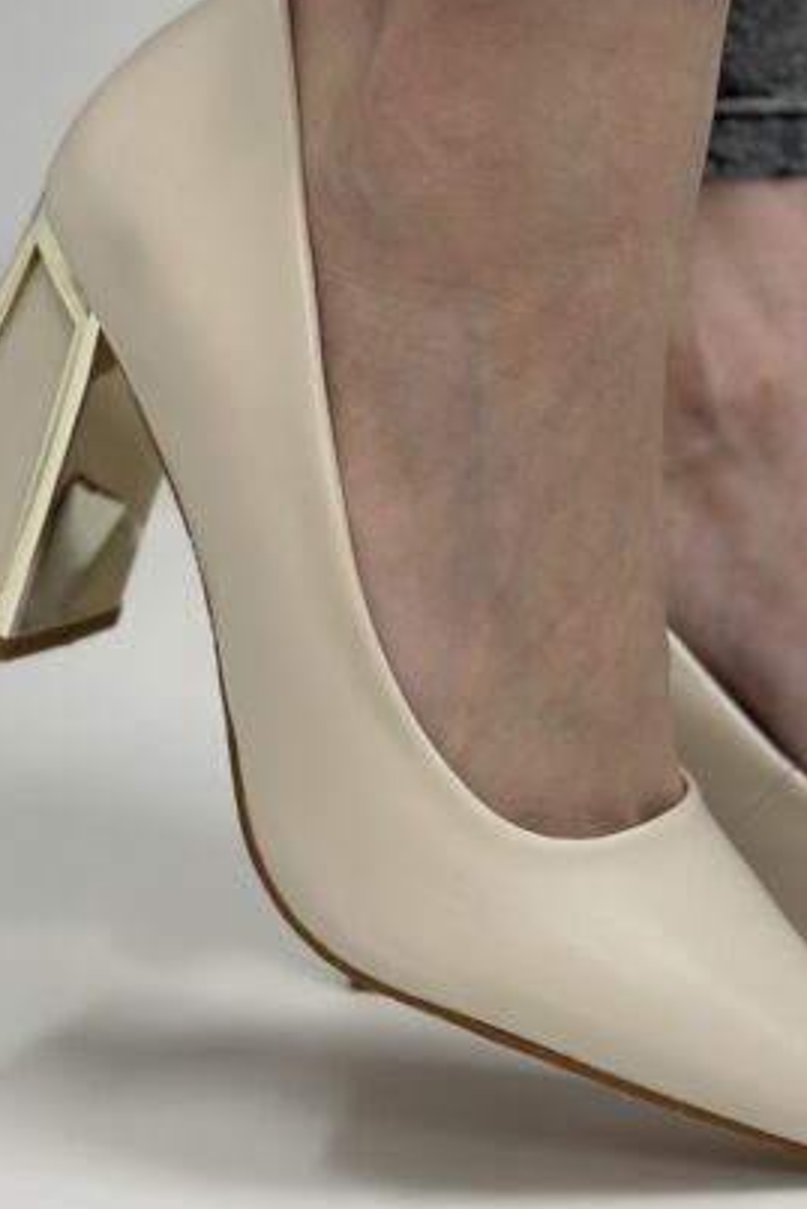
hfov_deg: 13.8
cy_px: 360
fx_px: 3326
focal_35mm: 99
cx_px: 651
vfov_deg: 20.5
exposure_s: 1/100
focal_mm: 6.86
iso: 125
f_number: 1.78
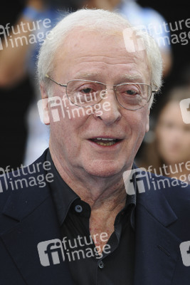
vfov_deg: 7.4
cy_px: 142
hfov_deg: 5.0
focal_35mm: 278
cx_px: 95
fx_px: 2195
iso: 400
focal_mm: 185
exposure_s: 1/160
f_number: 5.6
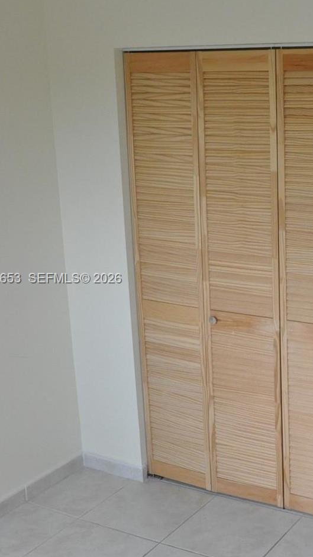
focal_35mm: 43
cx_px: 377
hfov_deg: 25.0
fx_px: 635
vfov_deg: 47.4
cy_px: 279
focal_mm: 18
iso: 2000
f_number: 10
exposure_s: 1/100
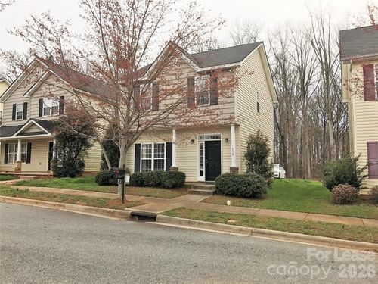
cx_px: 189
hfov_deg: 63.4
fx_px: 306
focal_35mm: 28
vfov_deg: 49.7
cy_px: 142
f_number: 1.8
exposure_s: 1/1389
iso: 20
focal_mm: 3.99
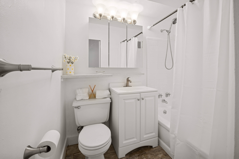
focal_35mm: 14
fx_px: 96
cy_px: 80
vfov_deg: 79.1
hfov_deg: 102.3
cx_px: 120
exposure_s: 1/20
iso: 200
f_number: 11
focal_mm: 14.5
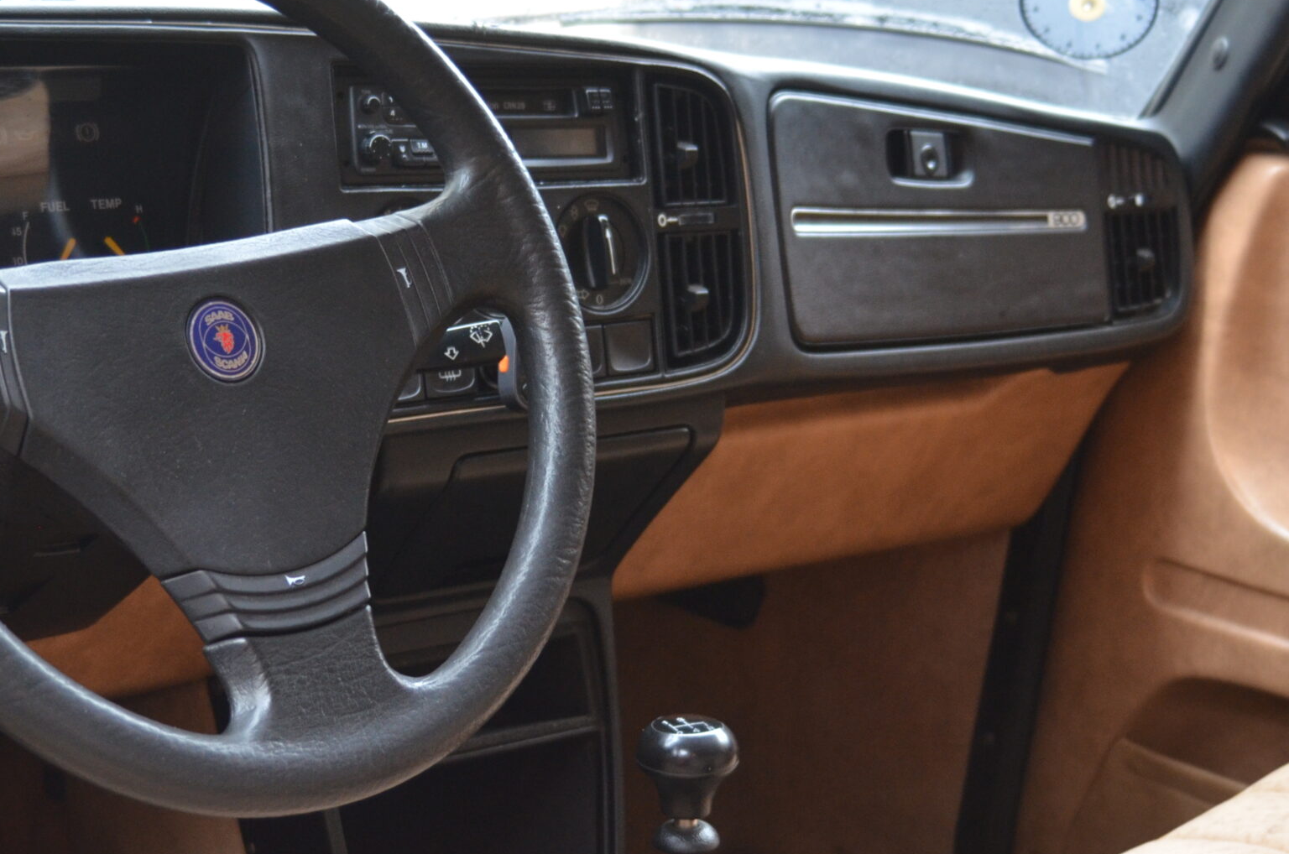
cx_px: 416
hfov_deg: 28.7
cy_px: 370
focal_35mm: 70
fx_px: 2502
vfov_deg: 19.4
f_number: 3.5
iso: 800
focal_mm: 28
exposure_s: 1/40
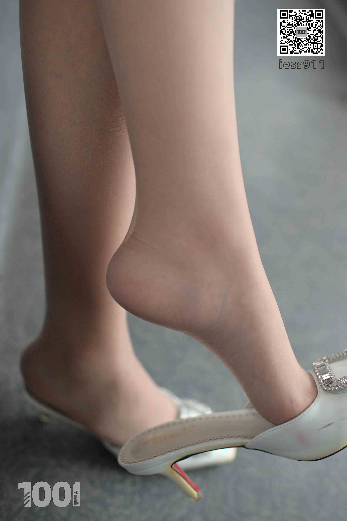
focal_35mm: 35
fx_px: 506
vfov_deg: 54.4
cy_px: 260
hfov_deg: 37.9
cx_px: 174
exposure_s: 1/200
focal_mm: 35
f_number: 2.2
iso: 3200
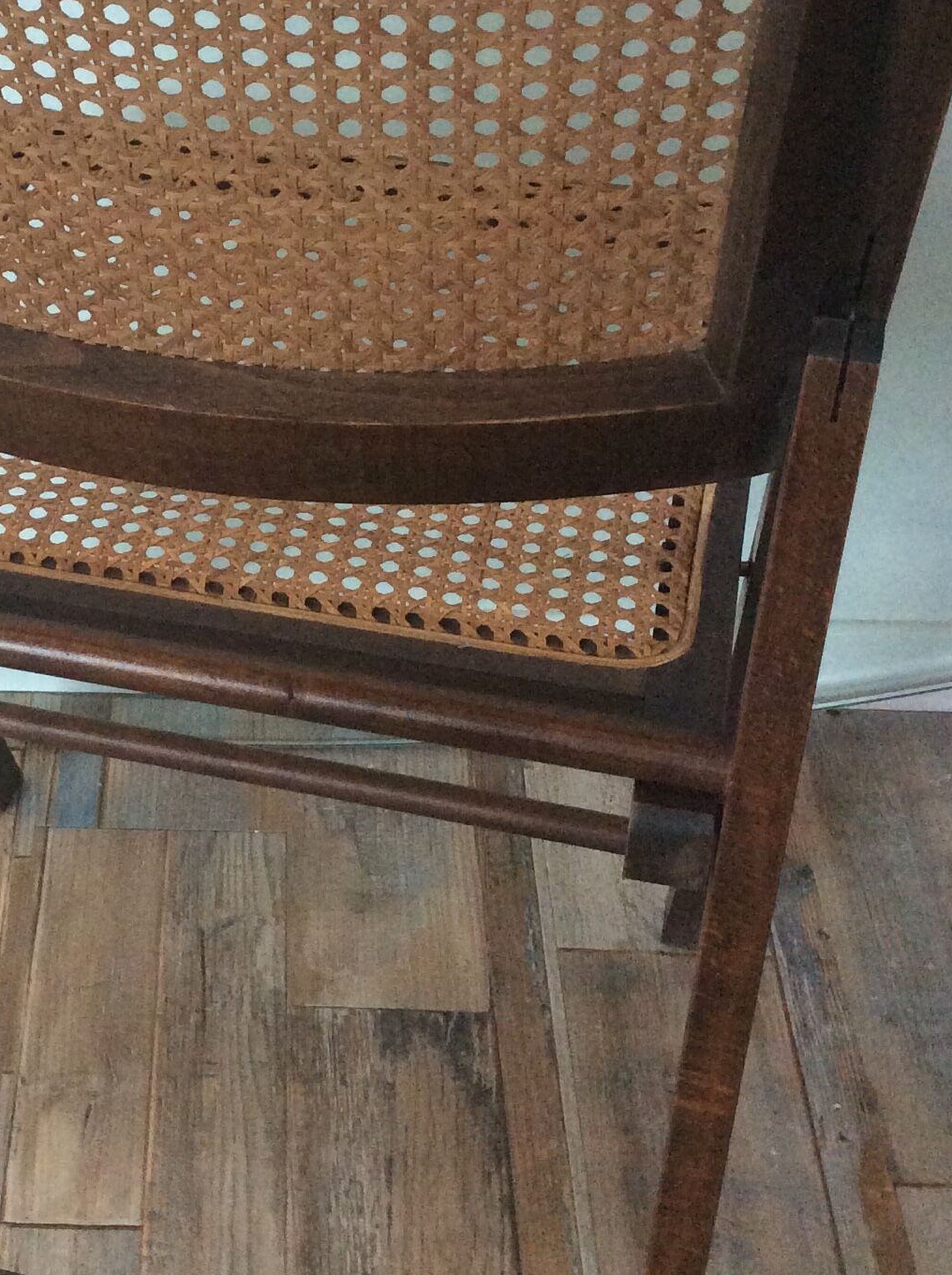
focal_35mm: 61
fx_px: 2242
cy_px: 532
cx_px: 168
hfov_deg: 23.6
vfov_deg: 31.7
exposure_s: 1/25
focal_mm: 3.3
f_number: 2.4
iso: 200
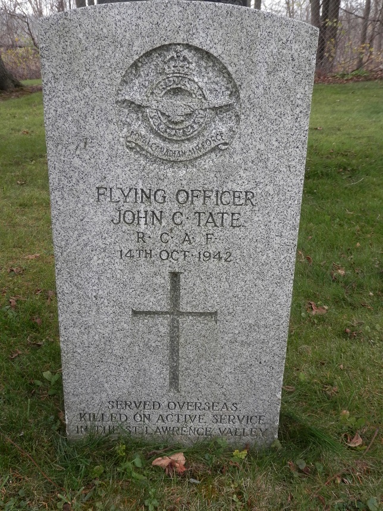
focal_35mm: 33
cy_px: 256
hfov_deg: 43.0
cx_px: 192
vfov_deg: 55.3
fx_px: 487
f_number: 3.4
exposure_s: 1/80
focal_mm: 6
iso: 80
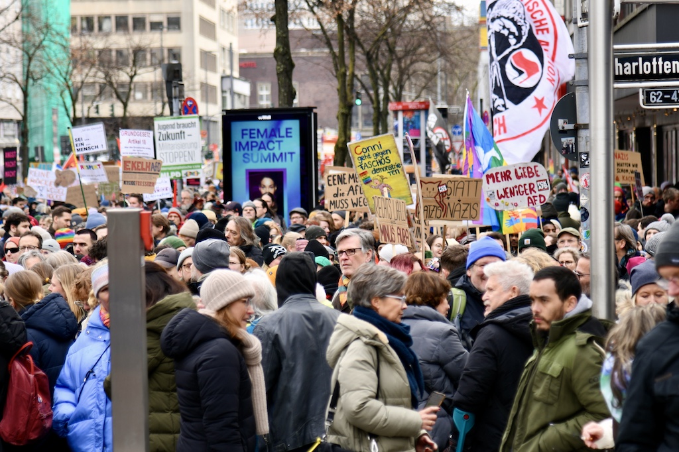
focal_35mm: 142
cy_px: 226
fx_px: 2677
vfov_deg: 9.7
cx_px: 340
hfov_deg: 14.5
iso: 64
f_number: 4
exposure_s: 1/125
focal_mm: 95
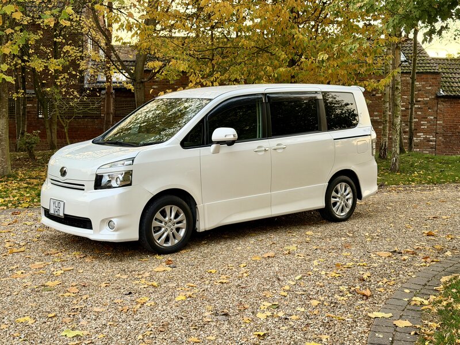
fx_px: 638
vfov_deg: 30.3
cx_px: 230
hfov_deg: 39.7
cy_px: 172
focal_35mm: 48
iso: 160
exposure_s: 1/60
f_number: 1.78
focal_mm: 6.76
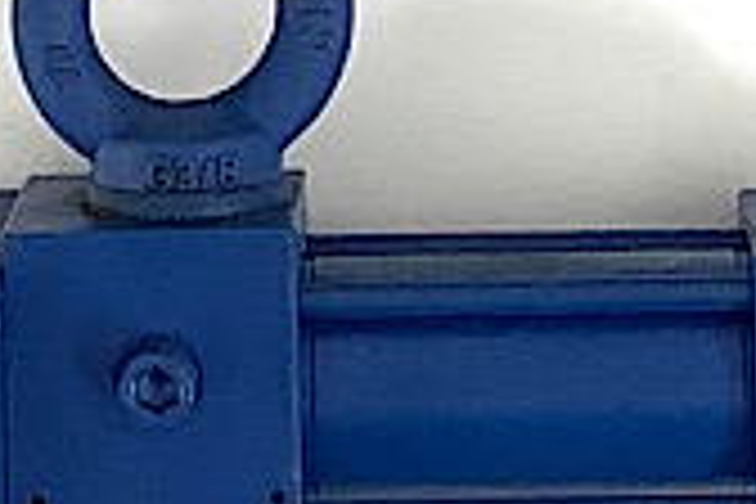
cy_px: -976
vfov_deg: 5.7
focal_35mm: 228
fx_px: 4788
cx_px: 434
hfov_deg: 9.0
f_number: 2.4
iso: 80
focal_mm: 3.3
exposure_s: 1/100
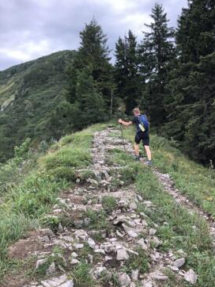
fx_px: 281
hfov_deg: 41.6
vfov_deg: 53.9
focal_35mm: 34
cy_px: 133
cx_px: 130
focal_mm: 4
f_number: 1.8
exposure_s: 1/182
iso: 20
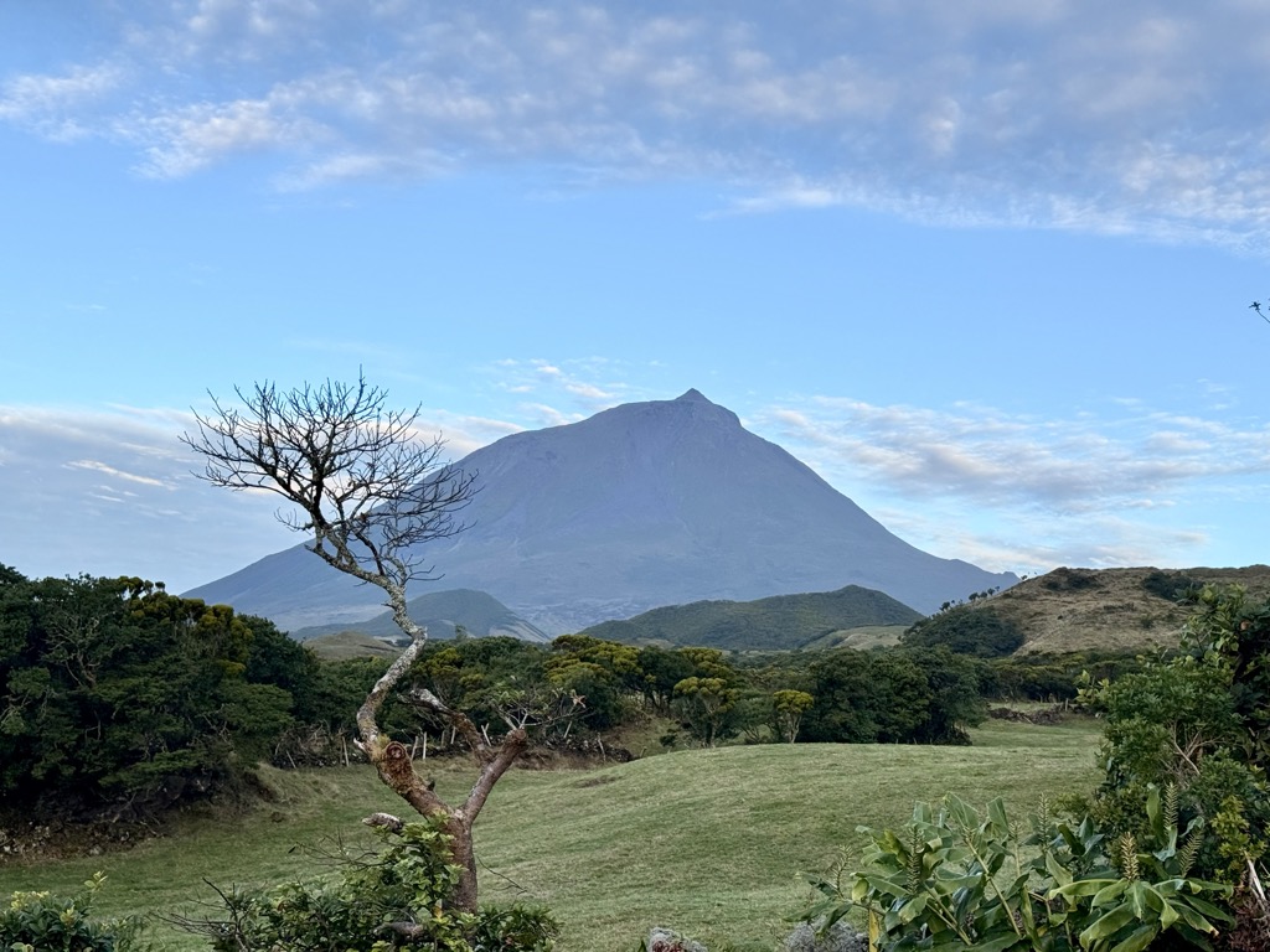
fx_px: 1761
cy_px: 476
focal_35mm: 48
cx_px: 635
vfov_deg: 30.3
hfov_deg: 39.7
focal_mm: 6.76
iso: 64
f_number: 1.78
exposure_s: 1/865
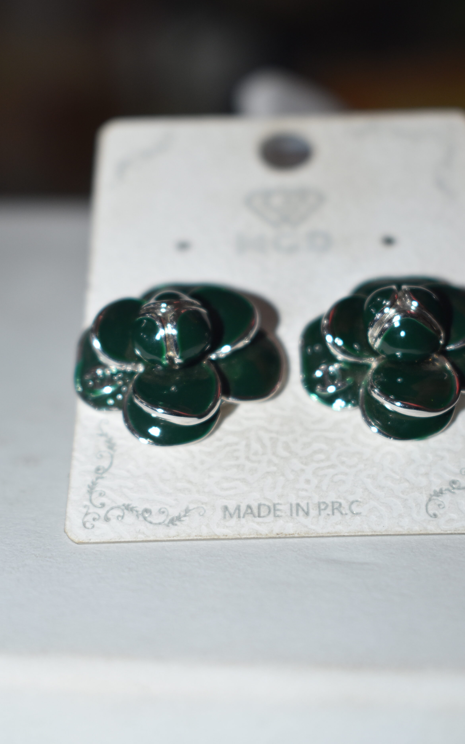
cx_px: 298
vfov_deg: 29.4
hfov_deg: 18.6
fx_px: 1419
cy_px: 347
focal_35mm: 70
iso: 400
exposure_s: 1/100
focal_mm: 38
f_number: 5
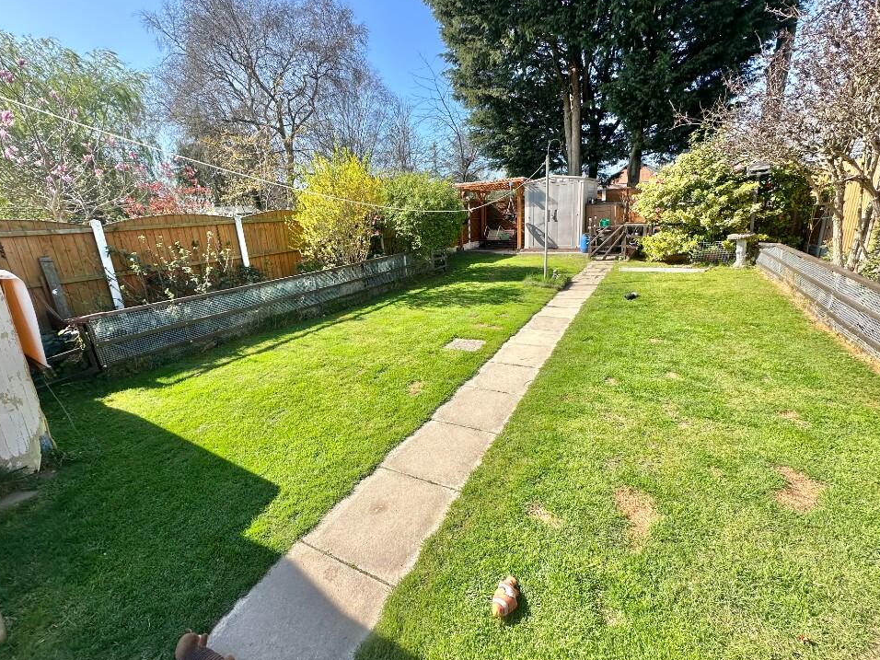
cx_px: 435
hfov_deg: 98.2
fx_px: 381
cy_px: 318
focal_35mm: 15
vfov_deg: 81.7
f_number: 2.2
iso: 40
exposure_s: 1/903
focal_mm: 2.22
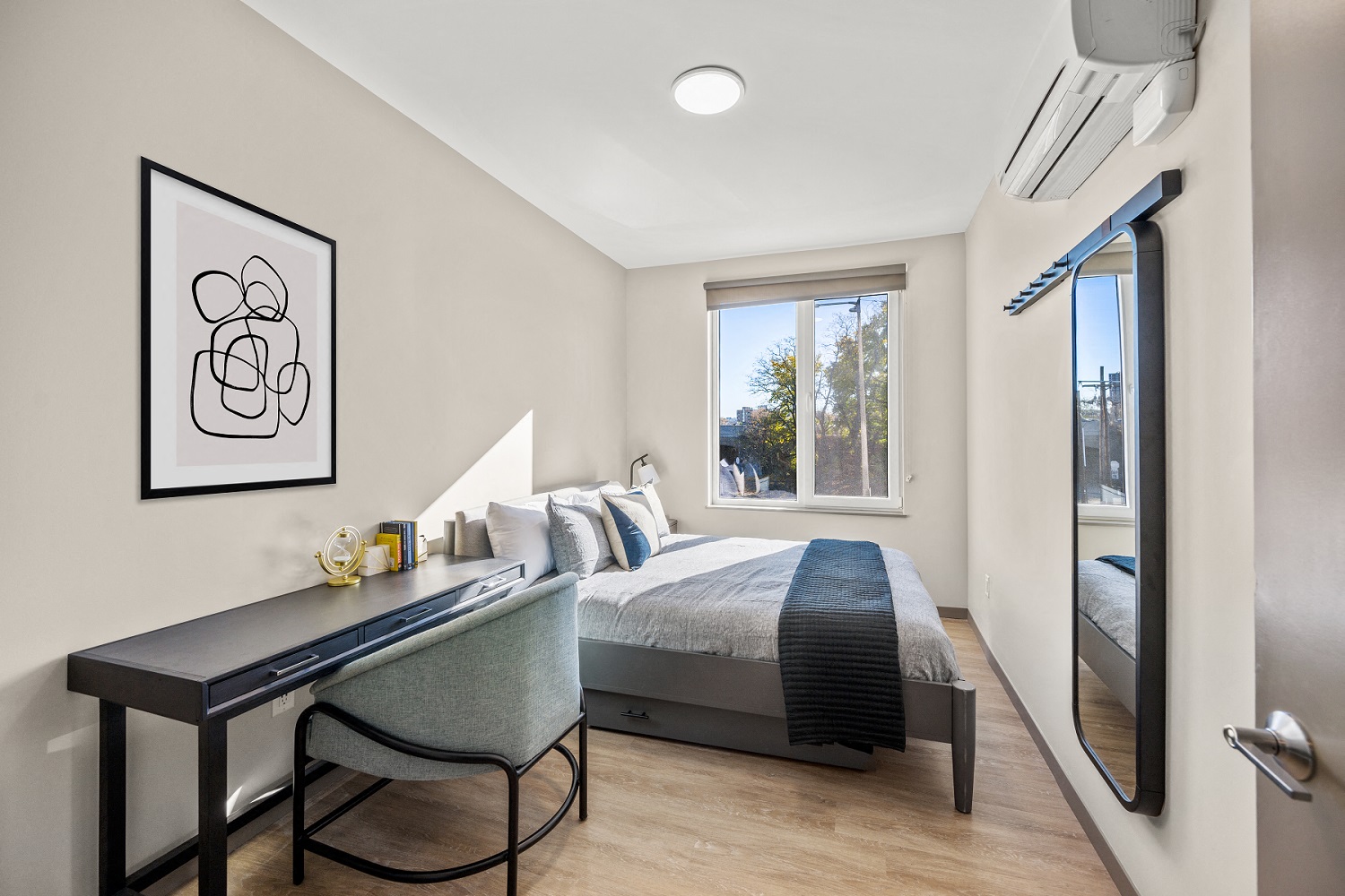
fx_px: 523
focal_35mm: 14
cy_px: 448
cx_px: 672
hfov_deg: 104.3
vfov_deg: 81.2
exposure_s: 1/40
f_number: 6.3
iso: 100
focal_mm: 14
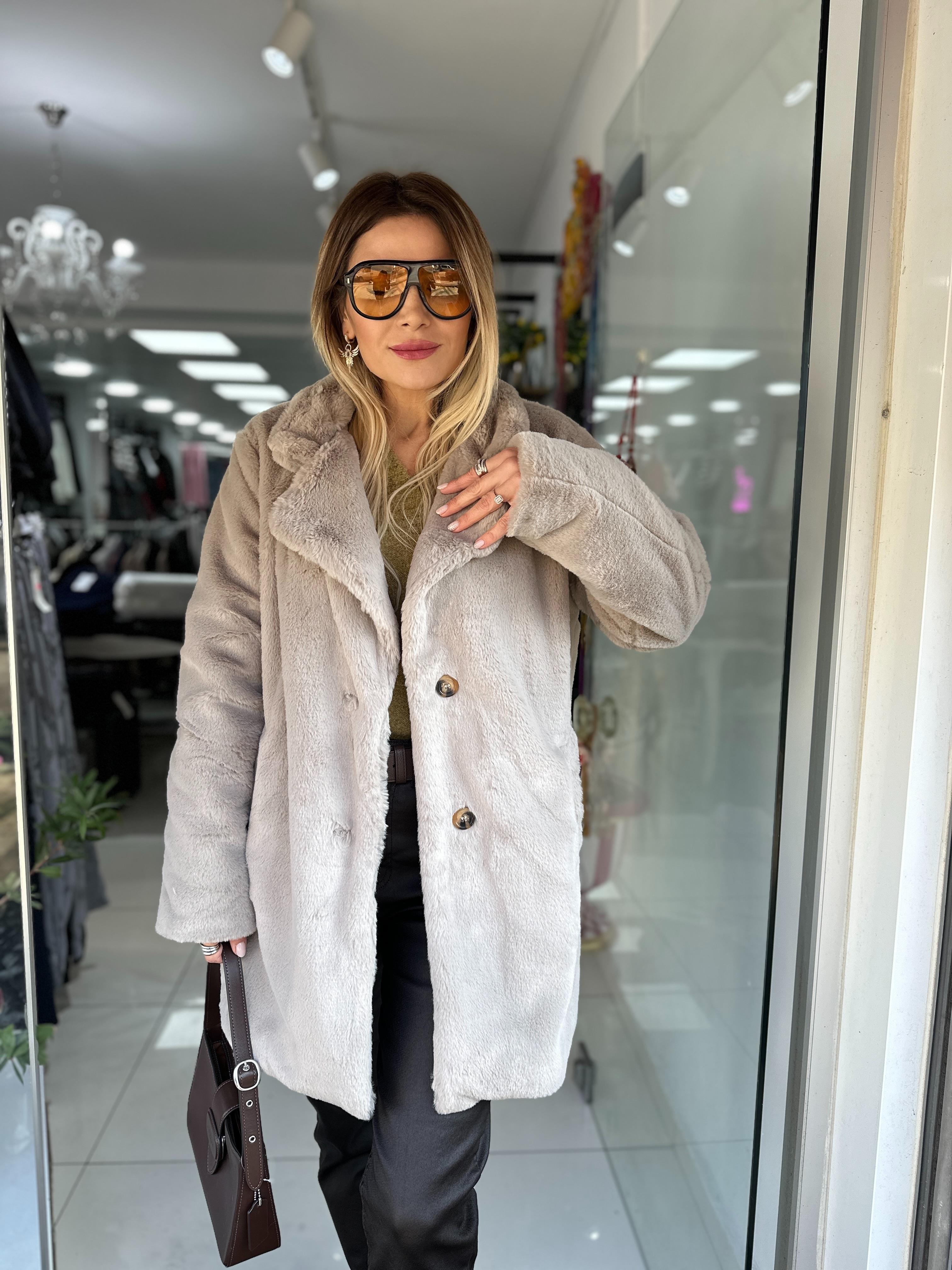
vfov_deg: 71.6
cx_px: 476
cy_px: 635
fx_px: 880
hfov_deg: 56.8
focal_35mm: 24
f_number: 1.78
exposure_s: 1/282
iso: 80
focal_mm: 6.86
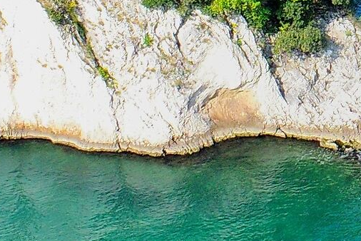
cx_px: 652
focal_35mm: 237
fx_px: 2378
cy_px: -297
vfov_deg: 5.6
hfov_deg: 8.4
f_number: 5.6
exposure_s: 1/667
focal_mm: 18.3
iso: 200
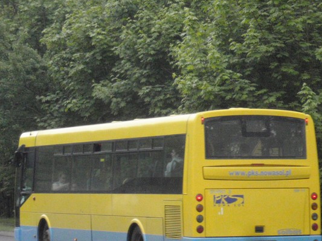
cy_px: 135
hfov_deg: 11.7
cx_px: 233
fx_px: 1571
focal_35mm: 169
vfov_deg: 8.8
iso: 800
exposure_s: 1/200
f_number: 5.3
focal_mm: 17.88
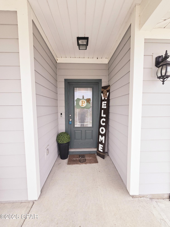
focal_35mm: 13
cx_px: 85
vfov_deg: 106.2
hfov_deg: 89.9
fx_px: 85
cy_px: 114
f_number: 2.2
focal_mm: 2.2
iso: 50
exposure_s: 1/556
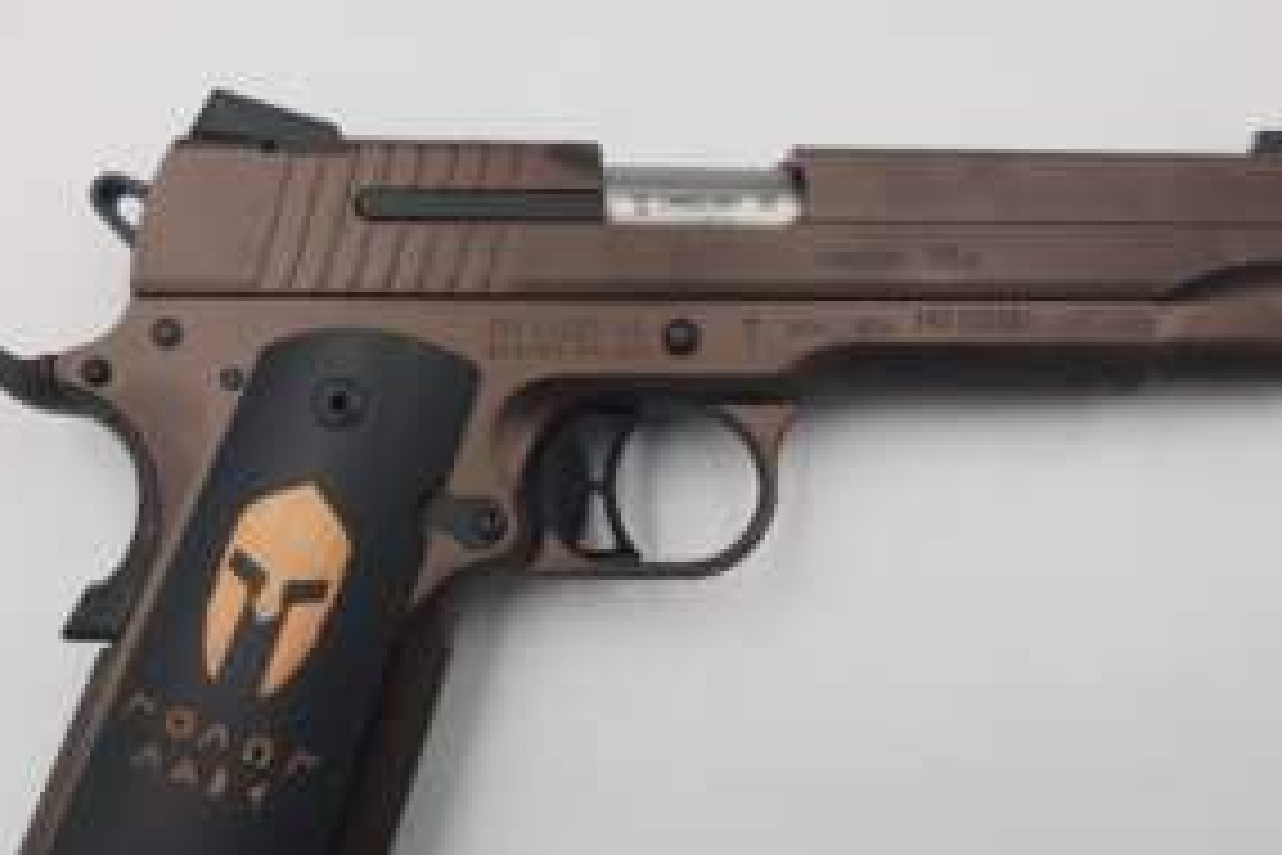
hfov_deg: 57.2
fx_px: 1175
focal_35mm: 33
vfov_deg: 39.5
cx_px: 693
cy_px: 576
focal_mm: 4.6
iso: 40
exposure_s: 1/120
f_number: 2
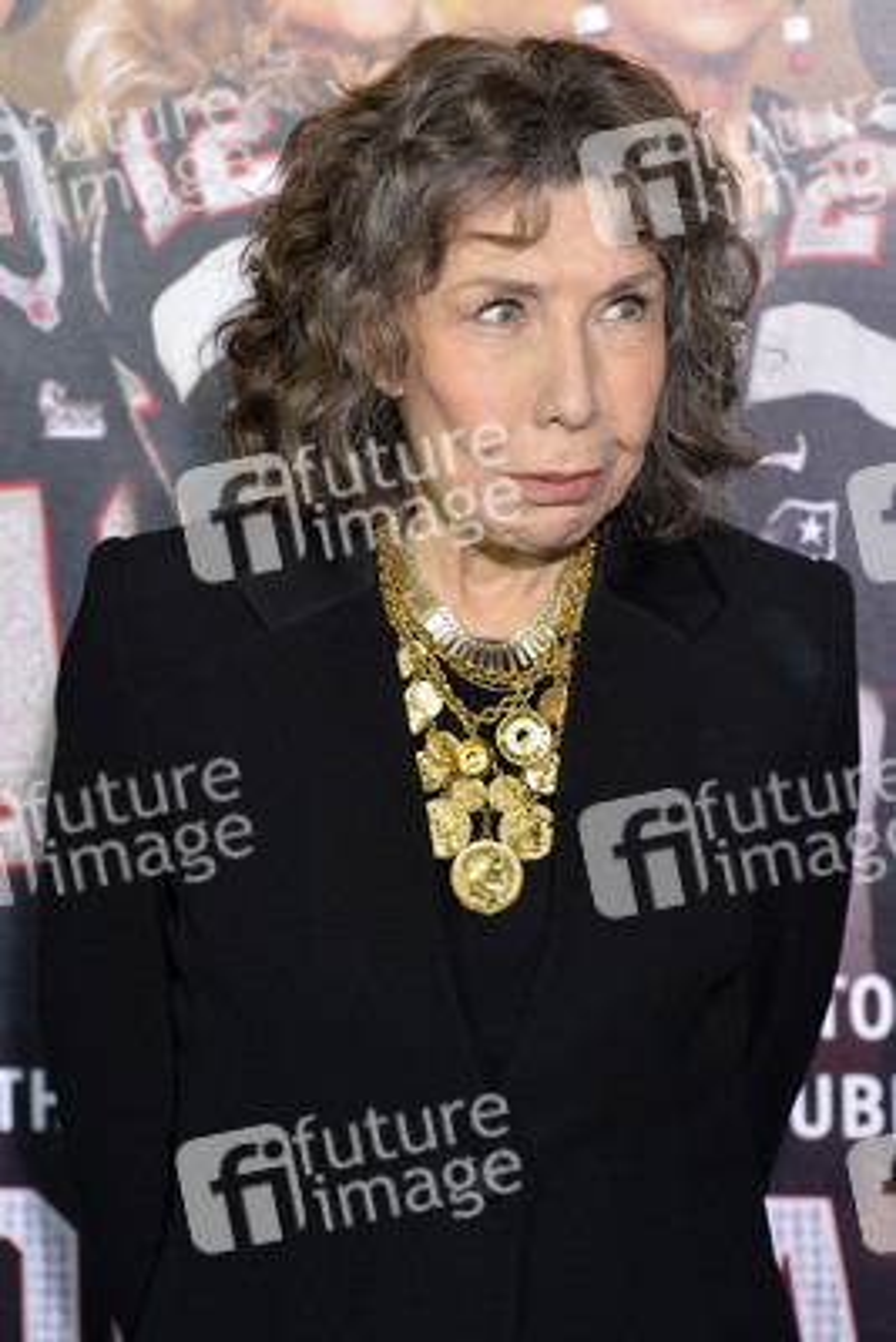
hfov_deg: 10.6
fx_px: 4849
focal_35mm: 130
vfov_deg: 15.8
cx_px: 448
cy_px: 671
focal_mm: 130
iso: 2000
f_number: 6.3
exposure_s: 1/320
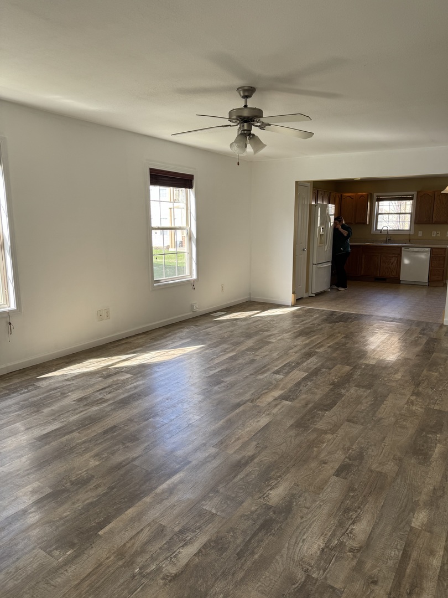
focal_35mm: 24
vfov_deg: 71.6
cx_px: 224
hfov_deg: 56.8
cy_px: 299
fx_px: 414
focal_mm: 6.76
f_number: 1.78
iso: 80
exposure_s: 1/165
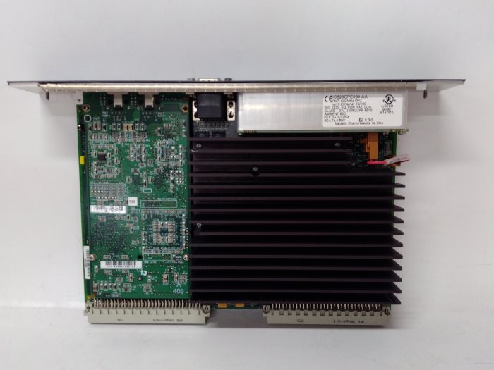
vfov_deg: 51.4
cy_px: 185
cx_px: 247
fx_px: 385
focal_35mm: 27
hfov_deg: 65.3
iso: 238
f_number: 2
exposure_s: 1/33
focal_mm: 3.79
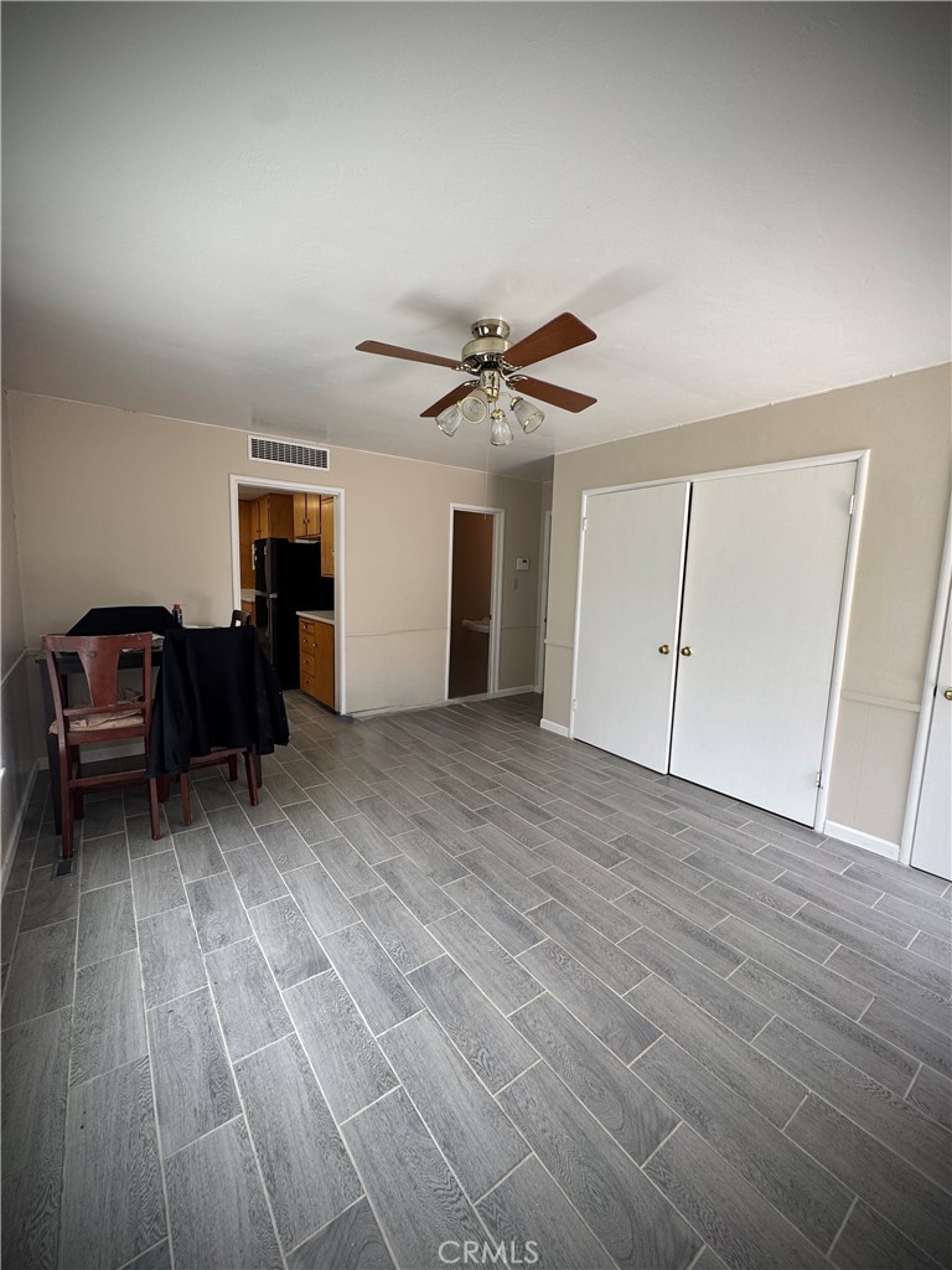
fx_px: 513
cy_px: 635
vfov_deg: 102.1
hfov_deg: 85.7
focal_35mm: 14
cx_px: 476
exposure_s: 1/99
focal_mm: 2.22
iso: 50
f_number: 2.2
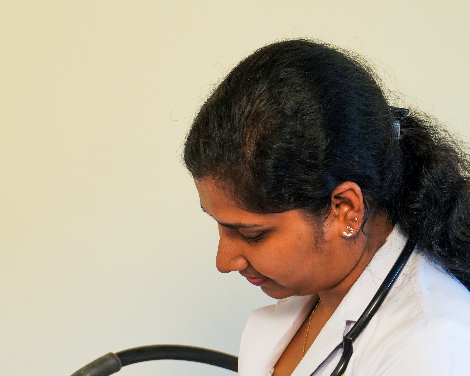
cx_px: 111
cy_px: 346
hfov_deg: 17.5
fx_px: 1516
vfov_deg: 14.0
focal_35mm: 109
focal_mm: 42
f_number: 3.2
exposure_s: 1/400
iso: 1000
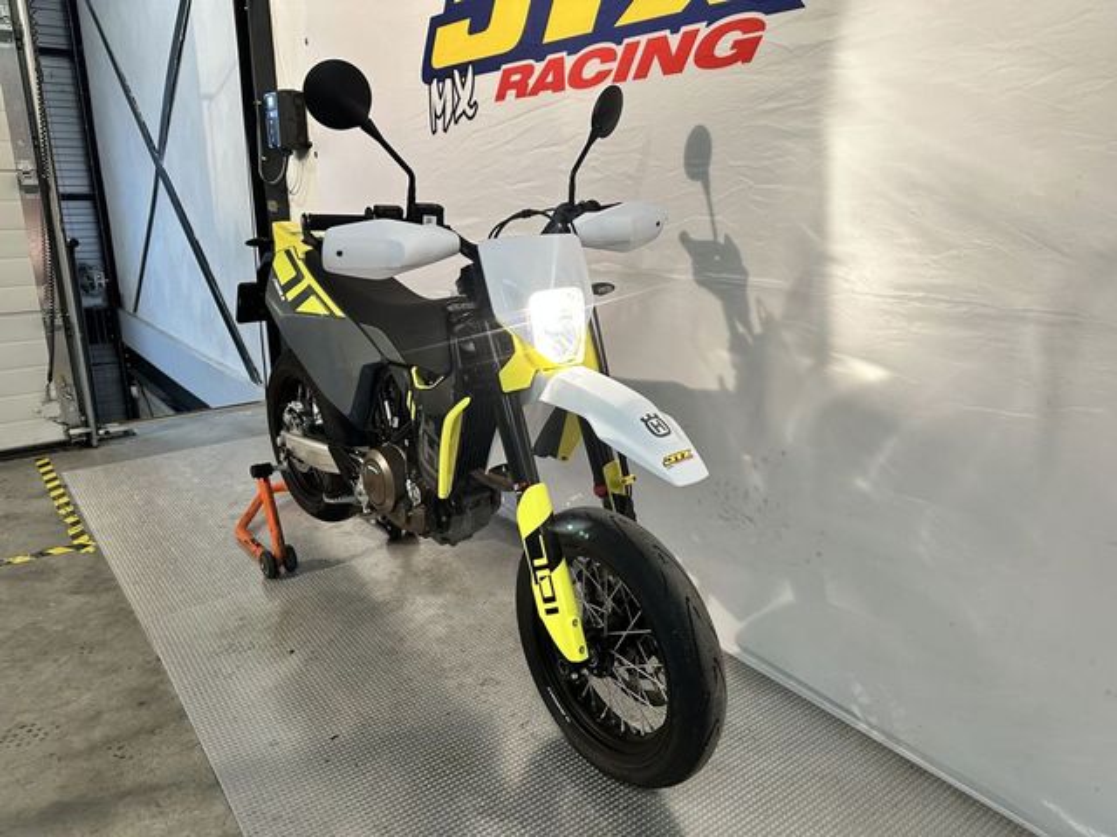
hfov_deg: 71.6
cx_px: 558
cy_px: 418
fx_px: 774
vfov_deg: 56.8
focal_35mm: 24
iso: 160
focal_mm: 6.86
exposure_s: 1/50
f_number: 1.78
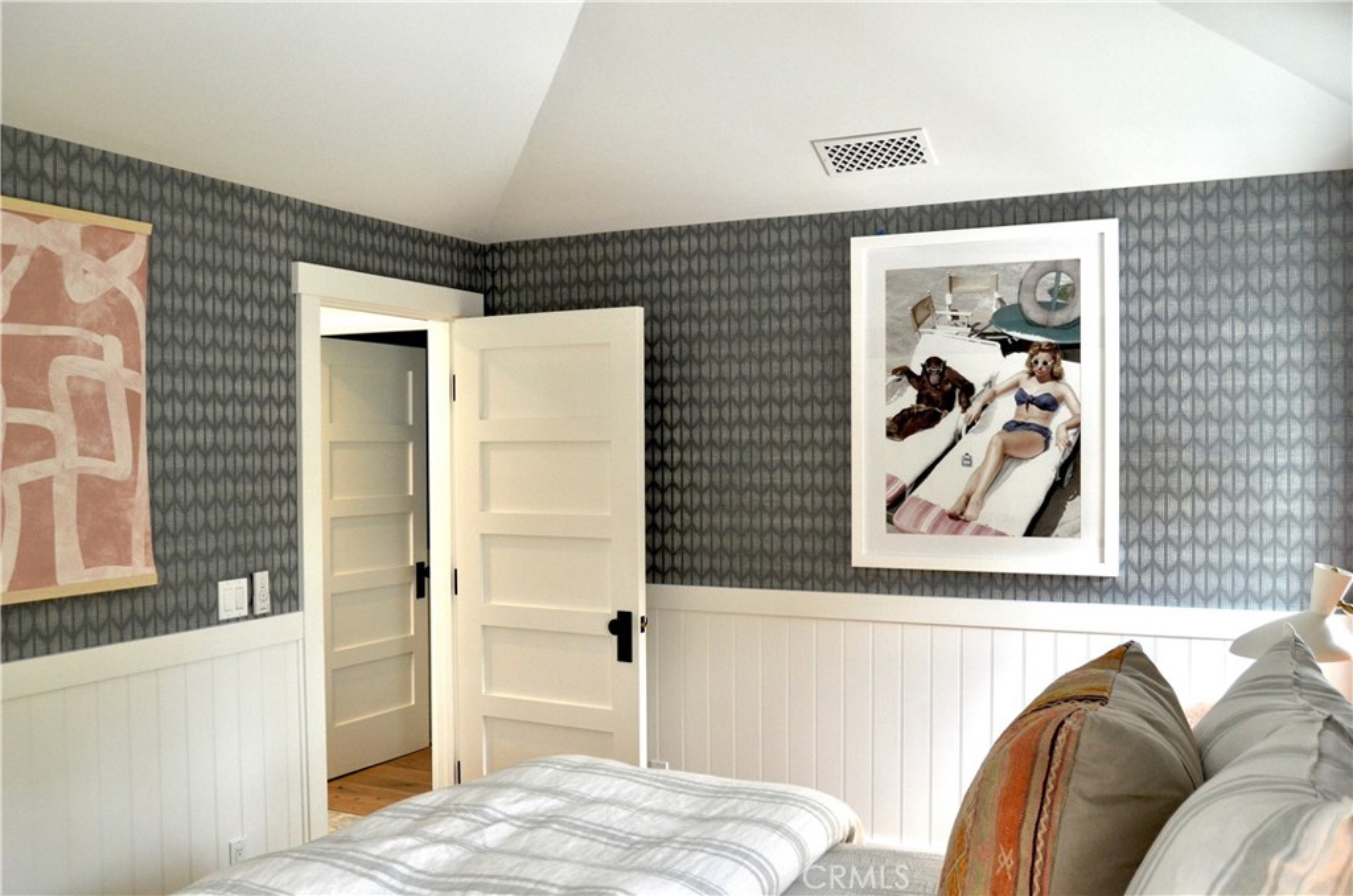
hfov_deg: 57.3
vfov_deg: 39.8
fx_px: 1238
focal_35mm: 33
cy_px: 448
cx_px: 676
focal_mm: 22
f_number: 4.8
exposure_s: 1/90
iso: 800
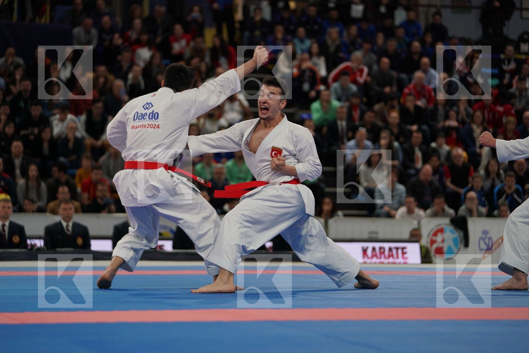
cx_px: 264
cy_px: 176
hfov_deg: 16.1
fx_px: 1866
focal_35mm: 127
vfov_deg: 10.8
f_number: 2.8
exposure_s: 1/500
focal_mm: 127
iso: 640
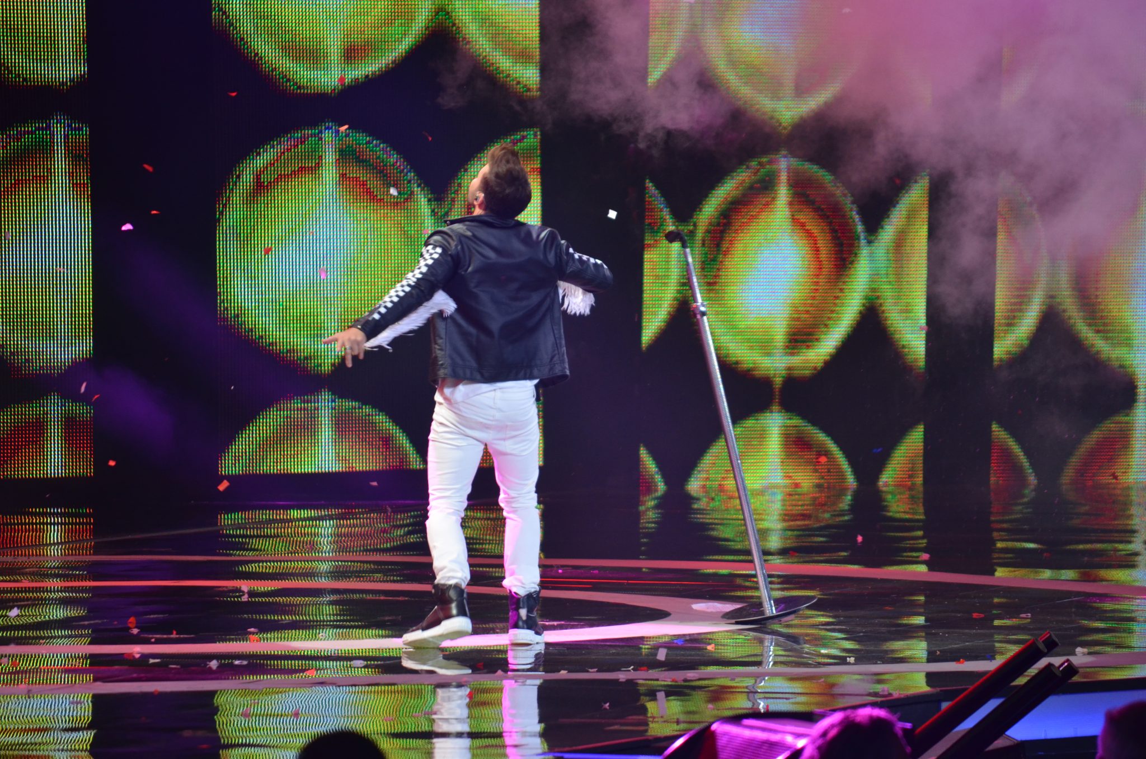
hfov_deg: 8.3
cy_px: 380
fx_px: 7862
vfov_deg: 5.5
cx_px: 573
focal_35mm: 248
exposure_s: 1/125
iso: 800
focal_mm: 165
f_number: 5.3
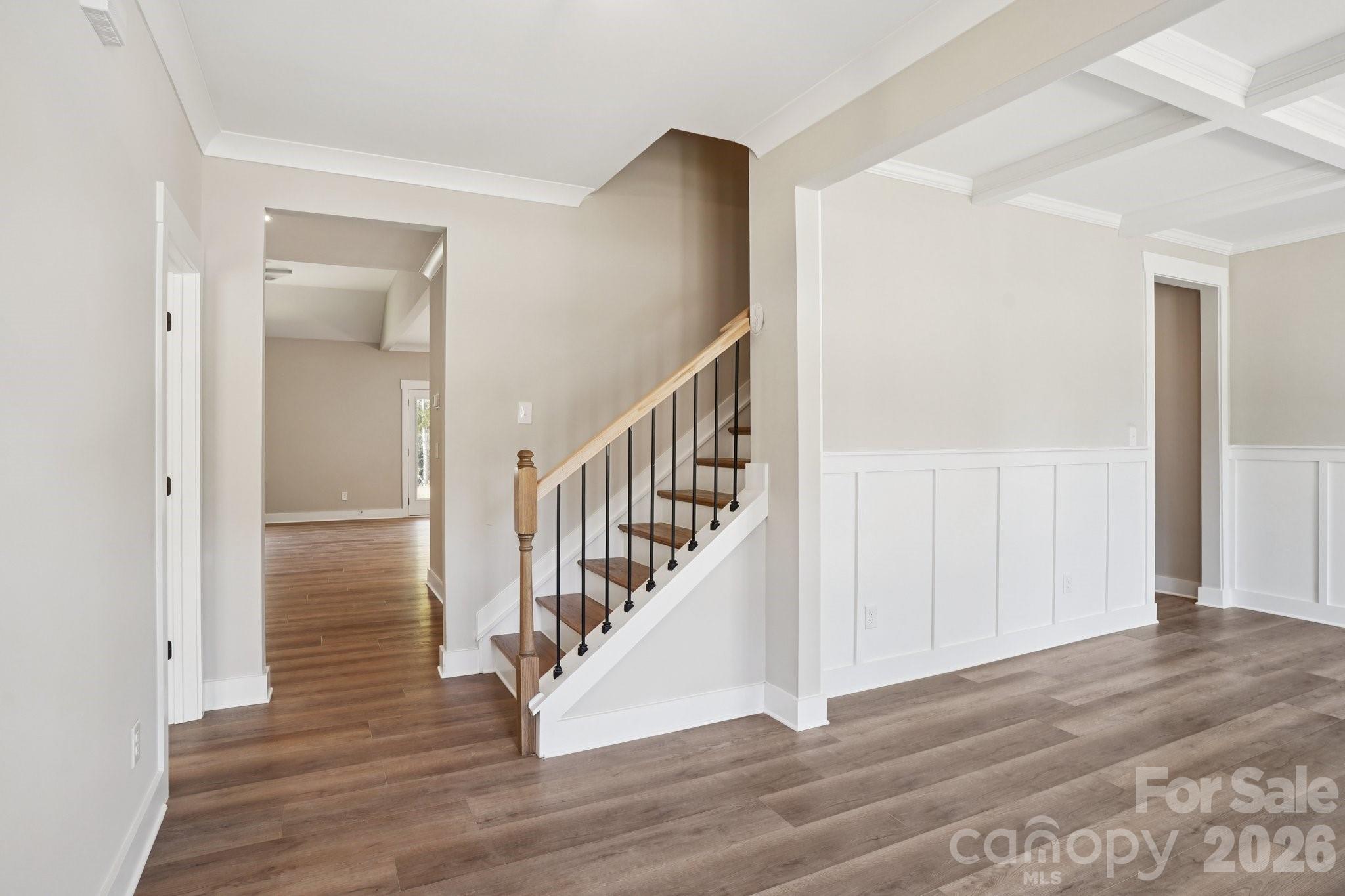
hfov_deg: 90.0
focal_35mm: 18
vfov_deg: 67.4
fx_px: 672
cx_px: 672
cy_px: 448
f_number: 8
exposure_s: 1/25
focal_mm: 18
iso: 400
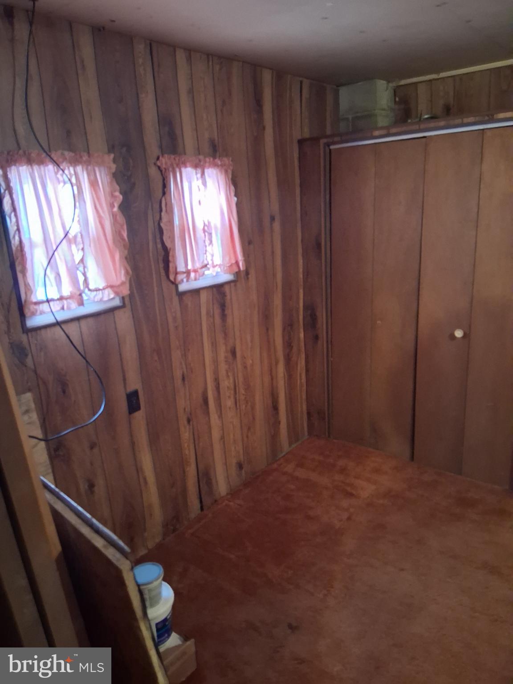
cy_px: 342
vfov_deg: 67.3
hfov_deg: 53.1
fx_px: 514
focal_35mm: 26
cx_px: 256
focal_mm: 3.98
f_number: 1.8
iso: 1000
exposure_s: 1/15
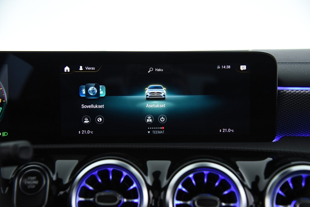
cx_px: 155
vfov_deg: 28.1
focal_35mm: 48
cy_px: 104
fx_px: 413
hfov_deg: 41.1
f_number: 4
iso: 4000
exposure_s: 1/50
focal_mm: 48
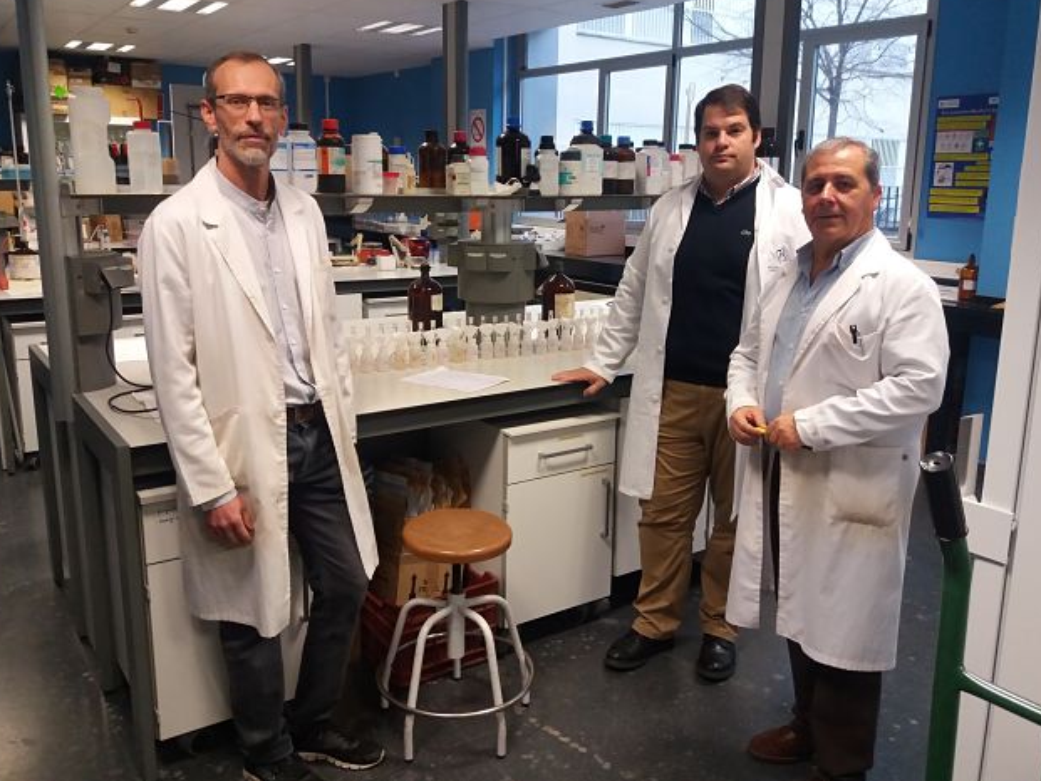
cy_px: 366
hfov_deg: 59.9
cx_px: 532
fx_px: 902
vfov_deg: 46.8
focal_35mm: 30
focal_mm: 3.7
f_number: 1.9
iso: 160
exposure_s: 1/25
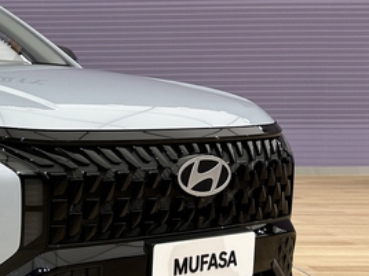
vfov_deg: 19.1
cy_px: 145
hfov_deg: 23.7
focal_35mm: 77
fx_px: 821
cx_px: -37
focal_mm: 6.86
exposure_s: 1/999
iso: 80
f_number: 1.78
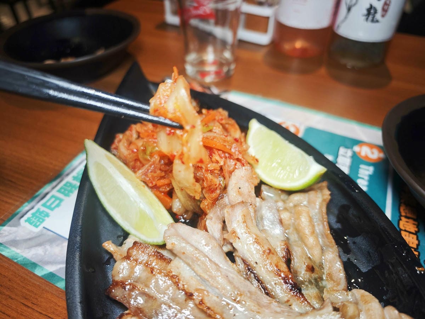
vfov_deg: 58.9
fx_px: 282
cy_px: 160
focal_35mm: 23
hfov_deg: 73.9
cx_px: 212
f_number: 2
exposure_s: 1/120
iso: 500
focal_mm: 8.72
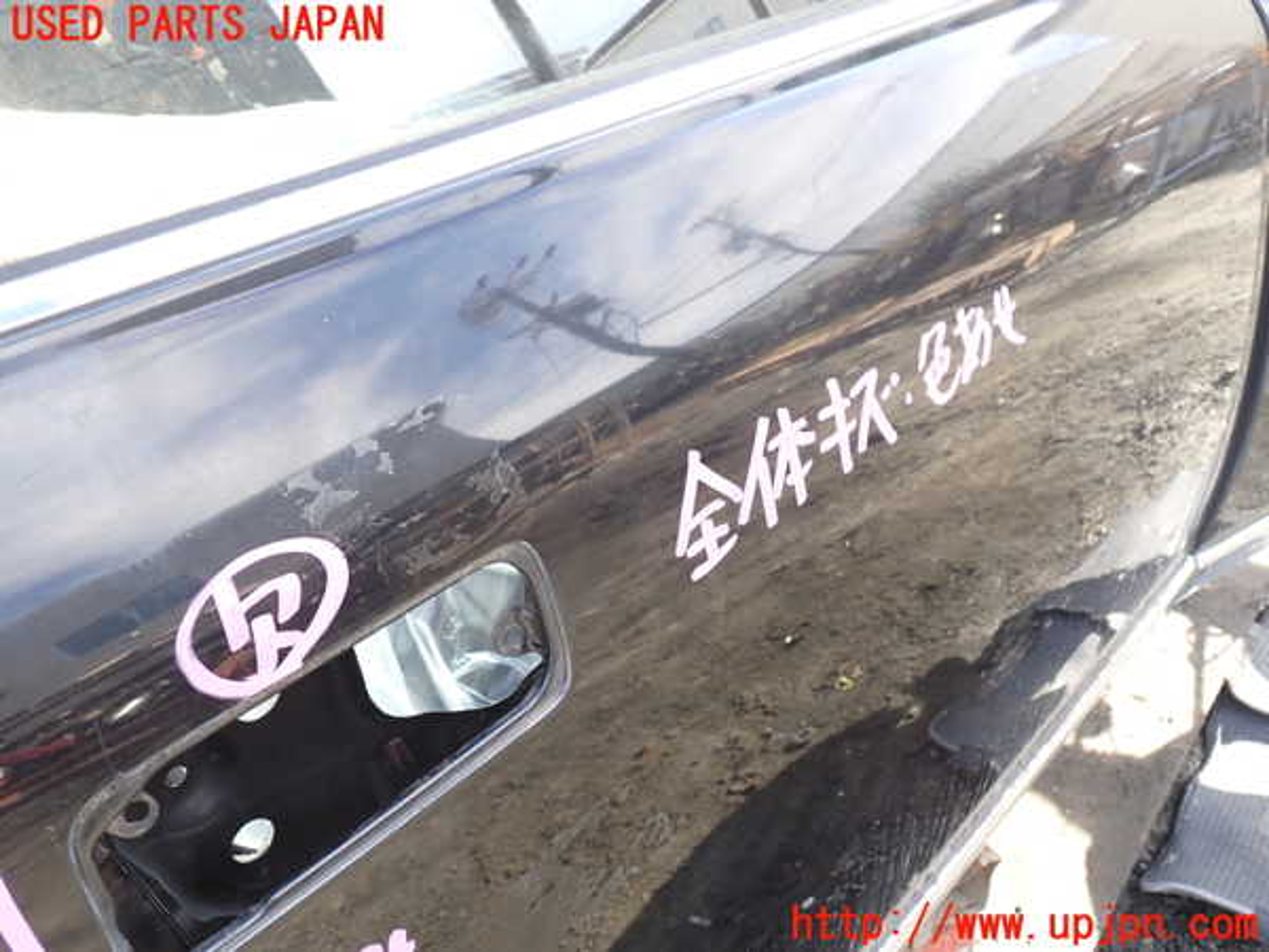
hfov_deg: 60.0
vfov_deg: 46.8
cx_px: 634
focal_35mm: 30
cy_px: 476
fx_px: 1100
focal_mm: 5.4
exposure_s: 1/60
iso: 100
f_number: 3.2
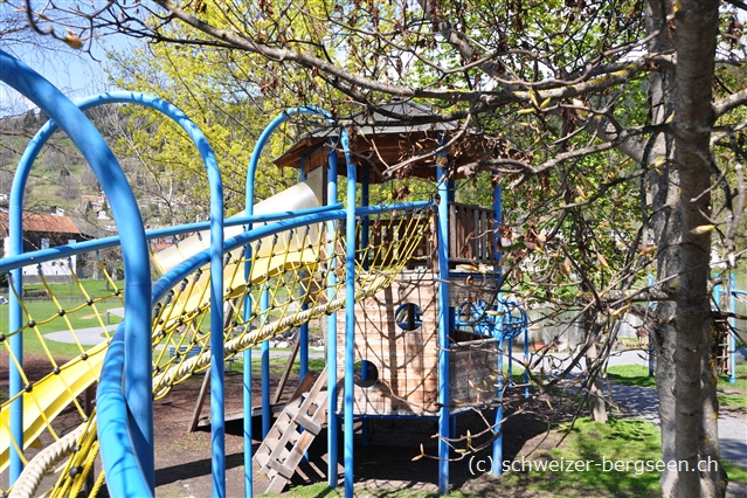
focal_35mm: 30
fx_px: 622
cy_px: 249
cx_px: 374
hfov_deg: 61.9
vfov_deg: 43.6
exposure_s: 1/250
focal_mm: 20
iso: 200
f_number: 8
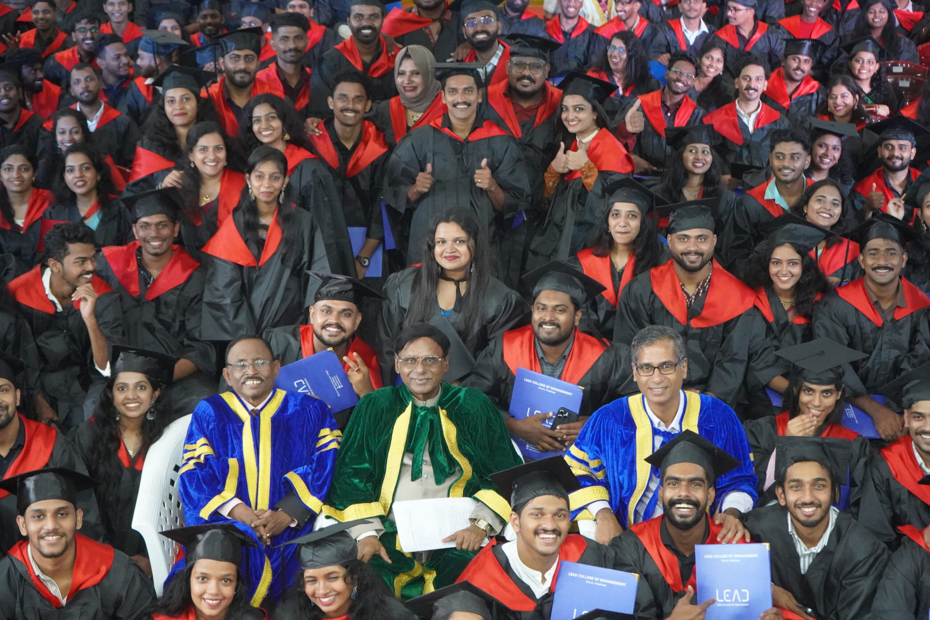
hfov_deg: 32.9
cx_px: 465
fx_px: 1576
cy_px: 310
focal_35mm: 61
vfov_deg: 22.3
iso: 10000
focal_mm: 61
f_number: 5.6
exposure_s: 1/160
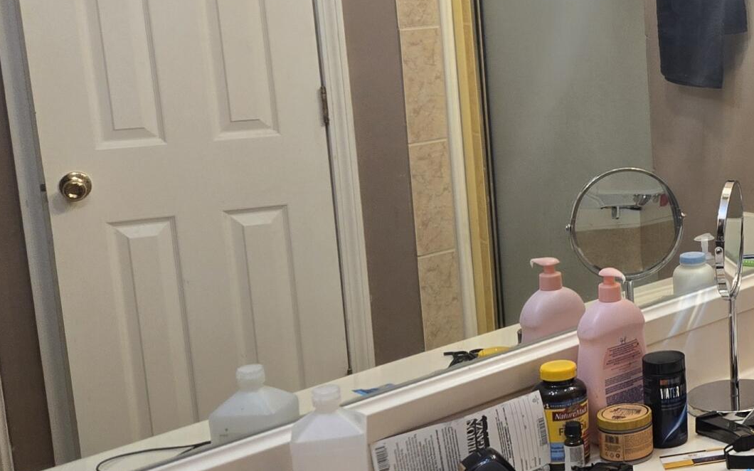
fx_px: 1418
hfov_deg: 26.5
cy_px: 175
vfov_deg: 18.8
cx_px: 904
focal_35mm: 69
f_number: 1.8
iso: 80
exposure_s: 1/120
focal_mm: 5.4
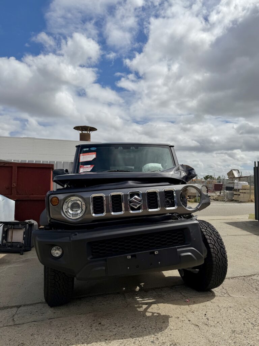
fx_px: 239
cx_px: 130
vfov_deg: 71.6
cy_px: 173
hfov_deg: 56.8
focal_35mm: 24
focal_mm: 6.76
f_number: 1.78
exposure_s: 1/17544
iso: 80
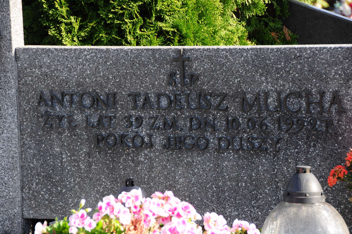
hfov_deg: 13.1
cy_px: 117
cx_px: 176
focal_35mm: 158
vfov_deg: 8.7
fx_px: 1538
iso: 200
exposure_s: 1/200
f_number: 7.1
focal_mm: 105
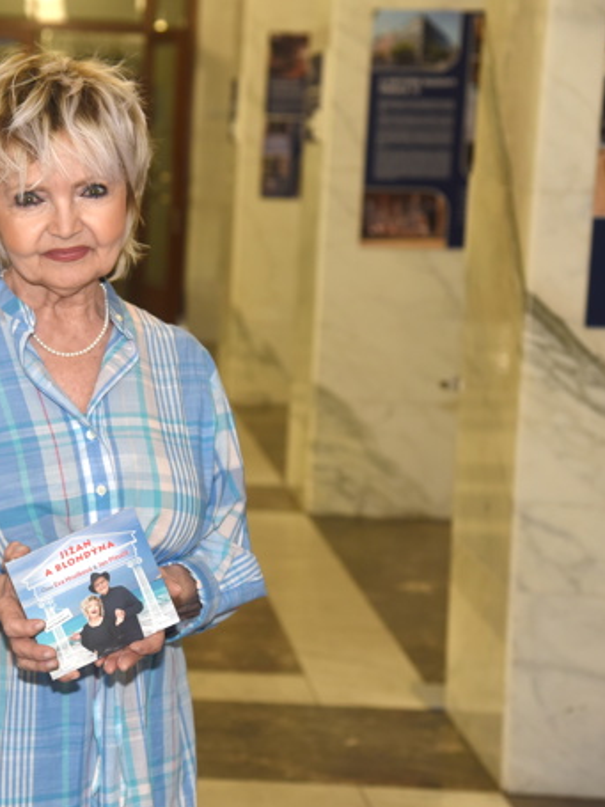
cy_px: 404
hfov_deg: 14.4
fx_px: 2378
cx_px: 71
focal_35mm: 102
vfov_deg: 19.3
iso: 640
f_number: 5
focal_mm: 70
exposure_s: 1/80
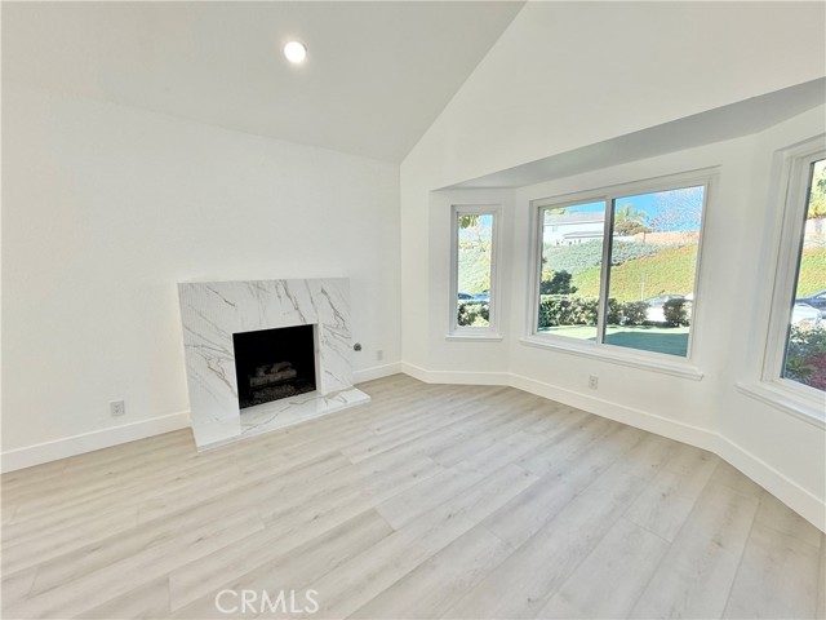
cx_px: 413
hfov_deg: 102.1
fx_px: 334
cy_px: 310
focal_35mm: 14
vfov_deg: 85.7
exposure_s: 1/205
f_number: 2.2
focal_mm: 2.22
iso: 64
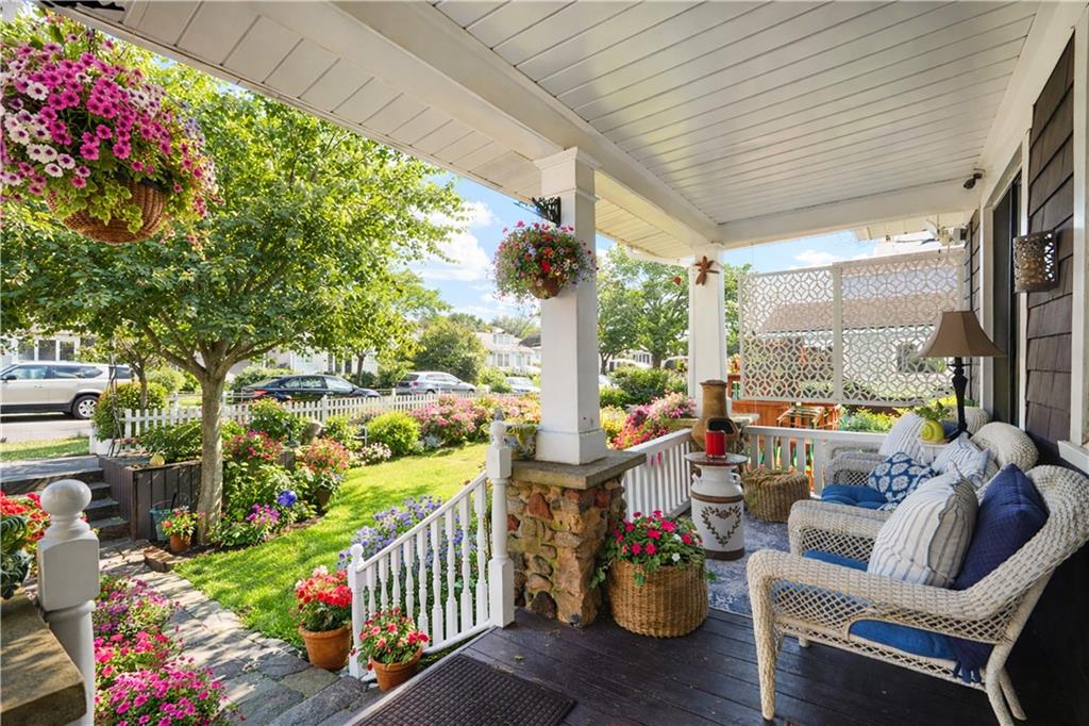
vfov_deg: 73.7
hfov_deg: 96.8
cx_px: 544
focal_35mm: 16
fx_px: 484
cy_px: 363
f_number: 5.6
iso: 100
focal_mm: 16
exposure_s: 1/125
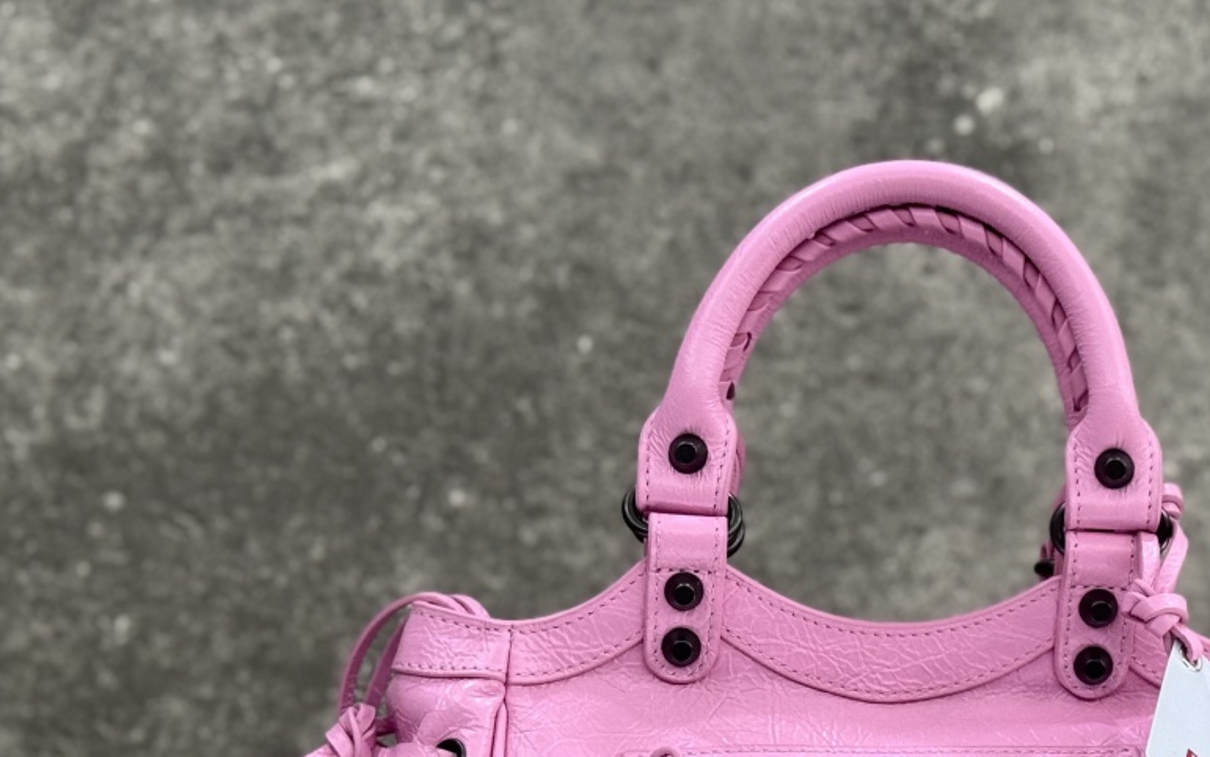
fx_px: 3133
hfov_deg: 21.8
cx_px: 810
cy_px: 597
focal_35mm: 95
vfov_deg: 13.7
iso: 125
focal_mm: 6.76
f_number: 1.78
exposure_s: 1/50
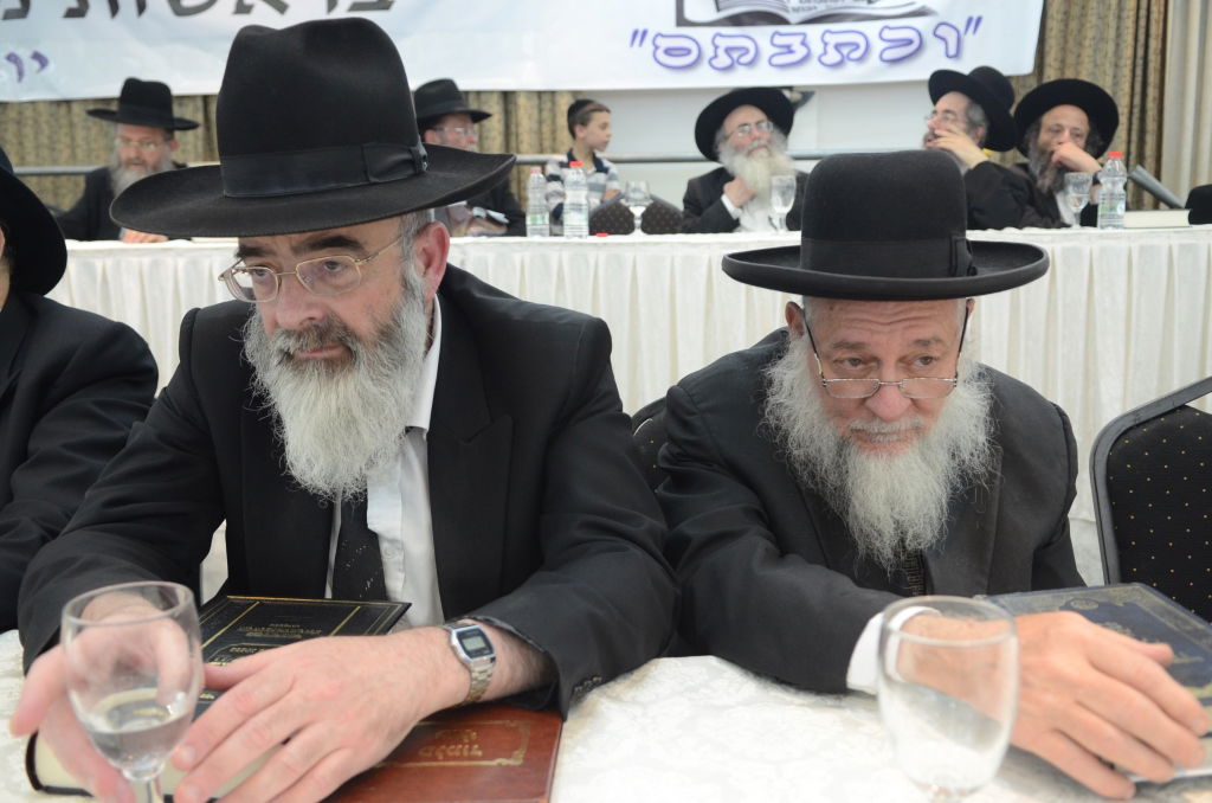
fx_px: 1109
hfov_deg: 57.3
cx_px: 606
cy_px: 402
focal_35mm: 33
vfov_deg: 39.8
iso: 1250
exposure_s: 1/100
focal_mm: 22
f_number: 3.5
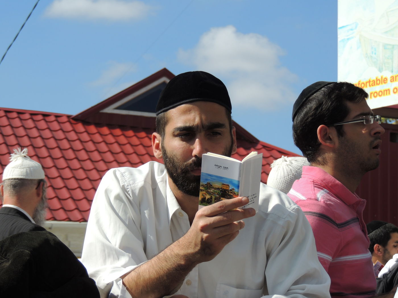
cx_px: 199
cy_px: 149
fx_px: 1380
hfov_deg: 16.4
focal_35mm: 120
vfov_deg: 12.3
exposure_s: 1/800
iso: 100
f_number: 4.2
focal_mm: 21.4
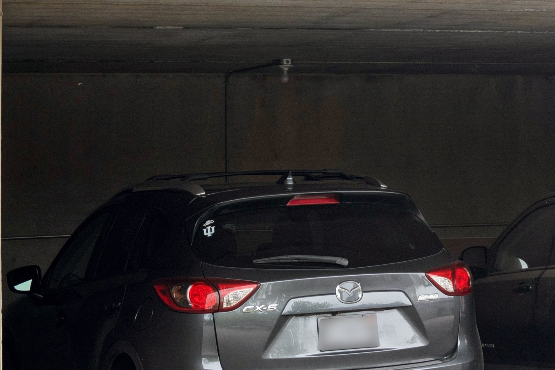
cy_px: 185
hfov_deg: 15.0
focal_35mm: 134
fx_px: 2066
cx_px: 576
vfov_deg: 10.2
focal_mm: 30
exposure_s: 1/100
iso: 100
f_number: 6.3
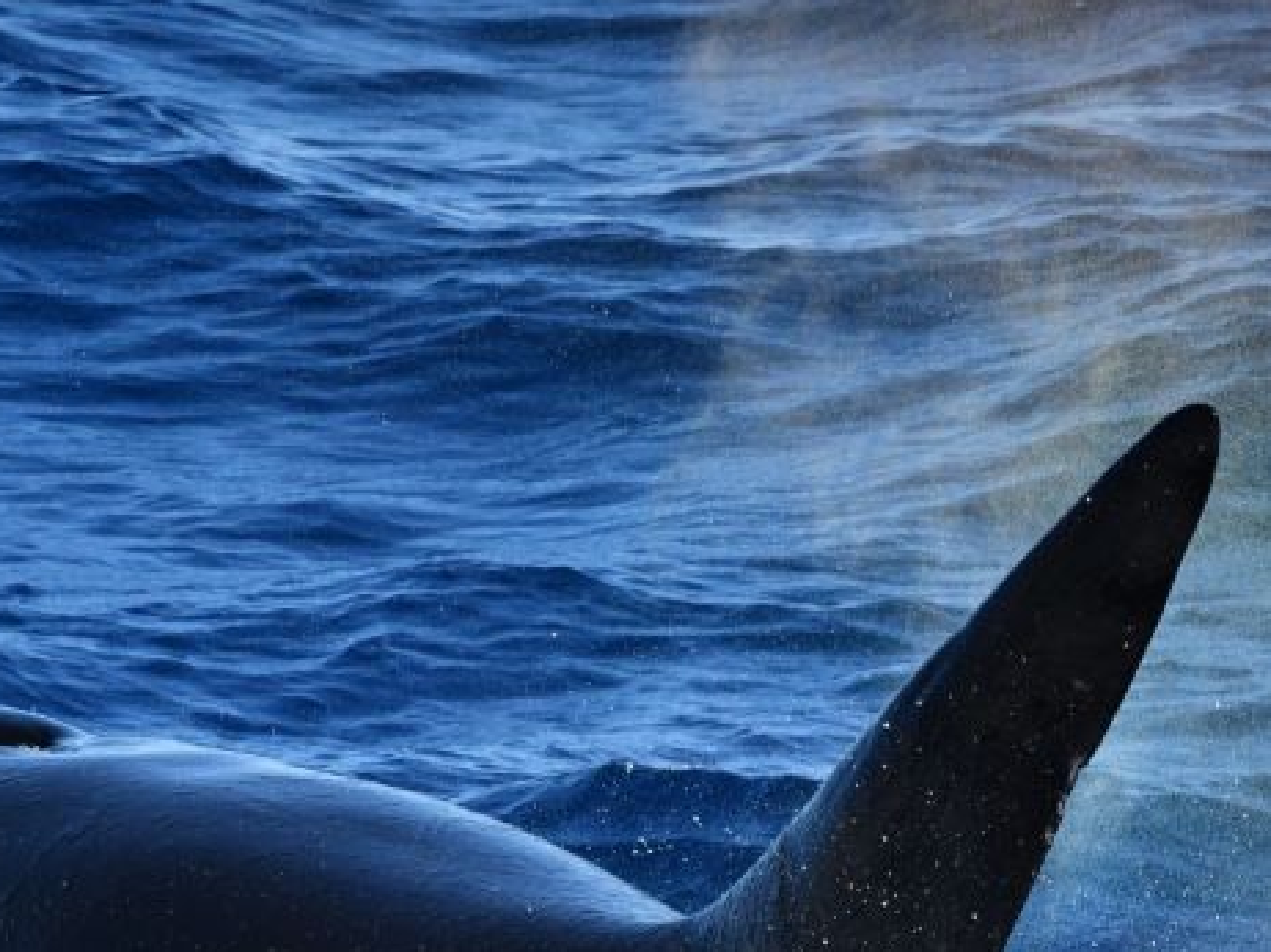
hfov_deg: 2.0
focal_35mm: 999
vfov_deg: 1.5
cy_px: 684
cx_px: 680
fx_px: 36661
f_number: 6.3
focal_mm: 600
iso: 1600
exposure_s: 1/8000
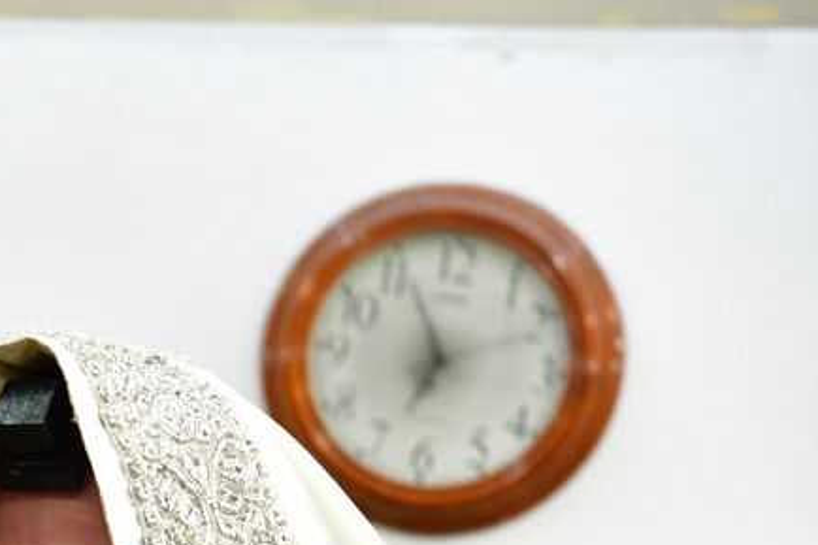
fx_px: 7177
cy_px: 818
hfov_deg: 6.4
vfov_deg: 4.3
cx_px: -466
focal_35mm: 316
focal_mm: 98
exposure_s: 1/100
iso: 1250
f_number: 5.6
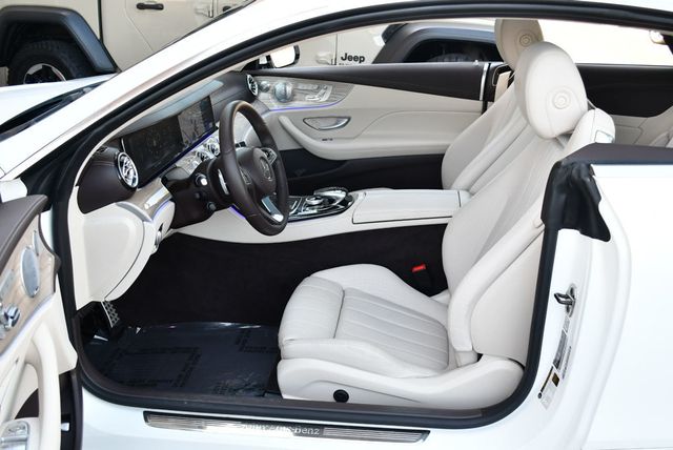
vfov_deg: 36.9
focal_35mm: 36
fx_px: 674
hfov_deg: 53.1
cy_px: 225
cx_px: 336
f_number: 3.5
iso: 400
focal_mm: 18
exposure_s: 1/250
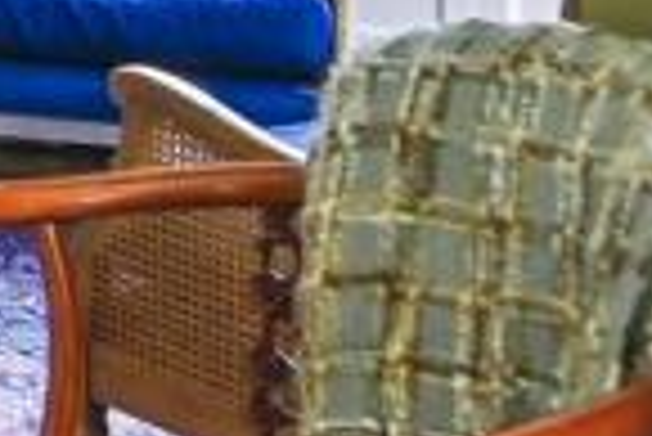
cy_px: -389
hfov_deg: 12.6
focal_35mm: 127
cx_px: -917
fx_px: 2302
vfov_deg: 10.1
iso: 1000
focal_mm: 18
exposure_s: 1/160
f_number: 4
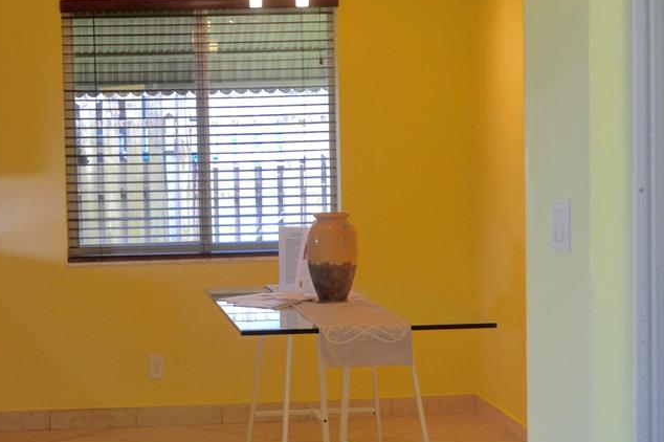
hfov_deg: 23.7
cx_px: 170
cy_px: 228
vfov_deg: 16.1
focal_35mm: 85
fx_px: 1563
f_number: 5
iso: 400
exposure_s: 1/15
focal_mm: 35
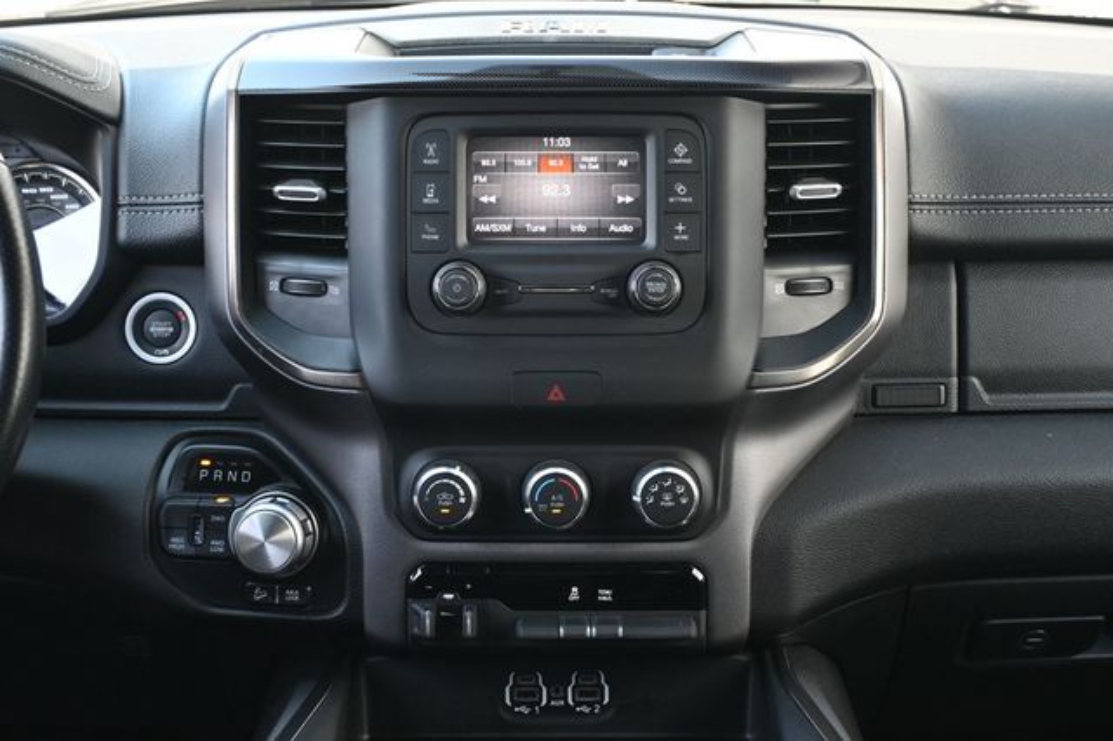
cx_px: 556
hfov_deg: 38.9
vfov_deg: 26.5
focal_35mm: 51
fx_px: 1576
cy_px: 370
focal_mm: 34
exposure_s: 1/125
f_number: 5
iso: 1100
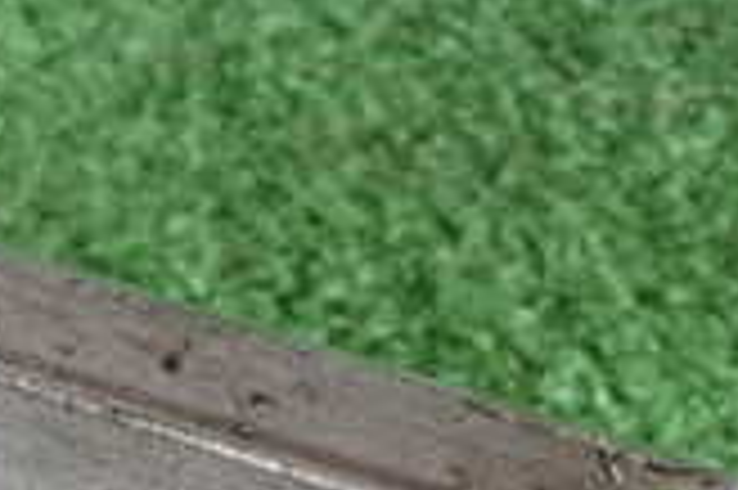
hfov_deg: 10.6
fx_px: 3891
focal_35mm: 190
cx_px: -158
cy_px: 931
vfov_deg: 7.0
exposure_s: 1/125
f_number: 3.2
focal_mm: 9.01
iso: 500
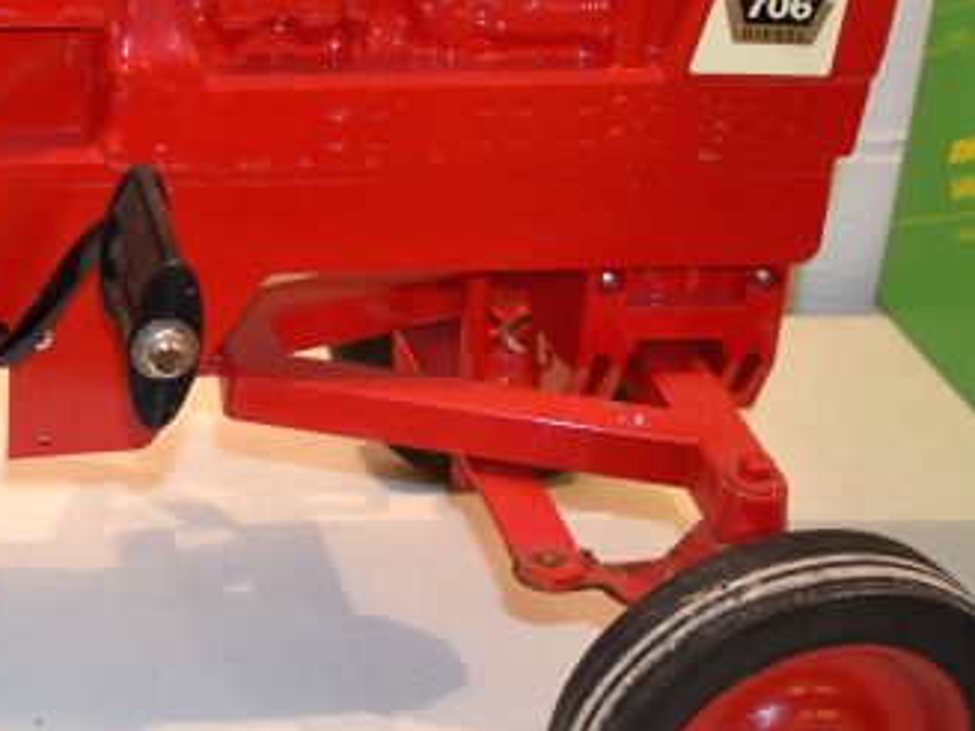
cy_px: 61
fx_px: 2535
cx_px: -229
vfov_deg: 16.2
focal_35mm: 90
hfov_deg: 20.2
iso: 1250
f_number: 3.8
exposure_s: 1/60
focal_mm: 20
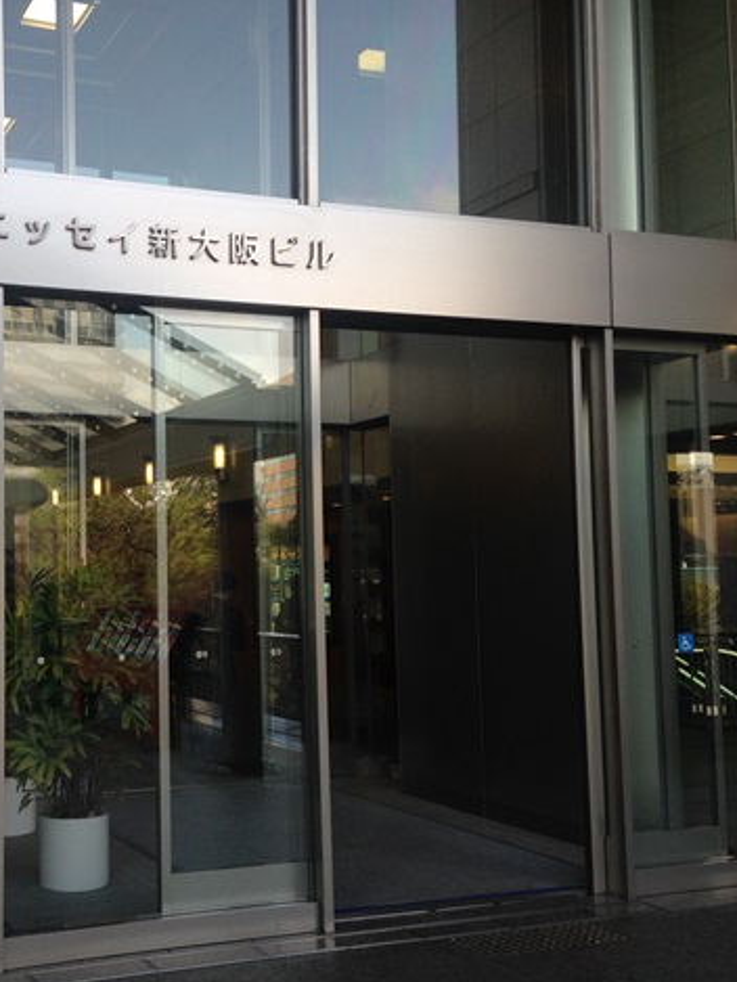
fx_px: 1277
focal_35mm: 45
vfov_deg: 42.1
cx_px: 134
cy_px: 500
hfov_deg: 31.3
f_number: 2.4
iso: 50
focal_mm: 4.12
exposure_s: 1/195
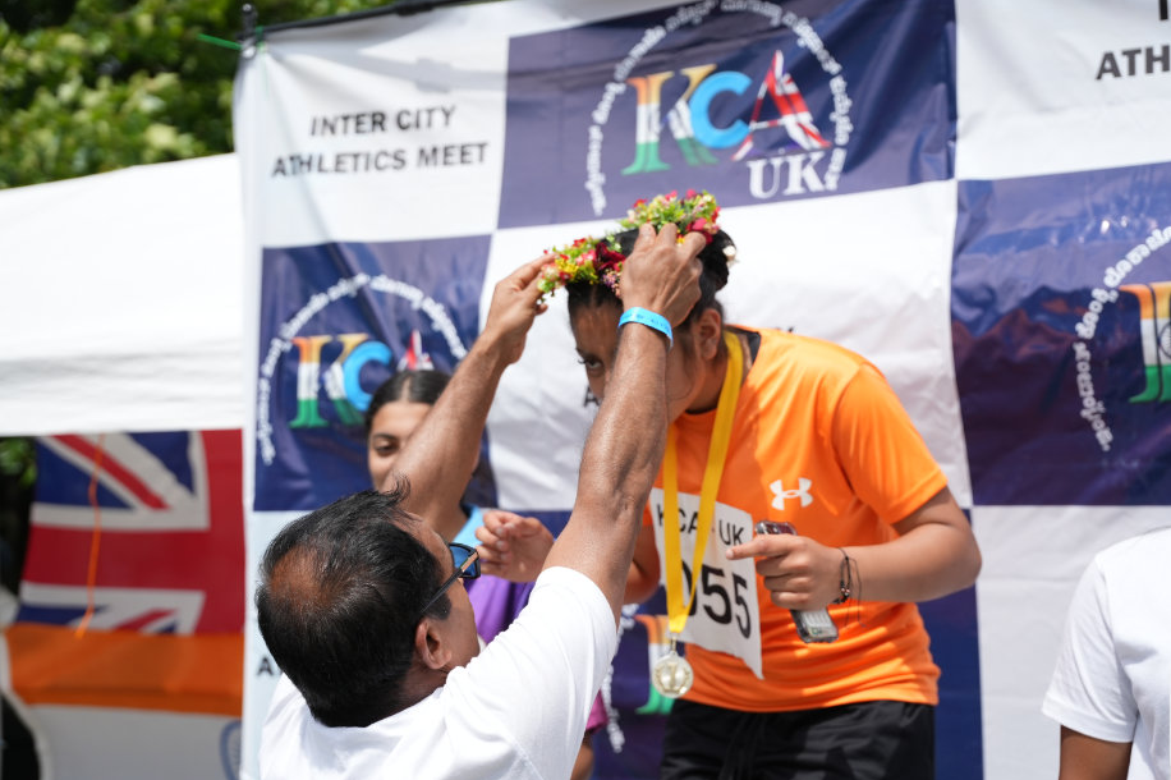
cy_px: 434
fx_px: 1568
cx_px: 623
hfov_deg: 40.9
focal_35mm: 48
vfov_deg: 27.9
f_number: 2.8
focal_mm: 43.2
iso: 250
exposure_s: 1/4000
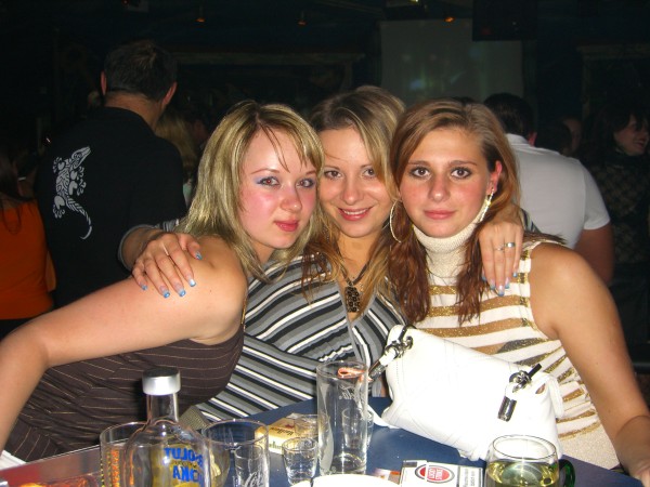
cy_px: 244
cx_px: 325
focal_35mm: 38
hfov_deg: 49.0
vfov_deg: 37.7
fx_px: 714
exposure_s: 1/60
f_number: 2.8
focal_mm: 7.9
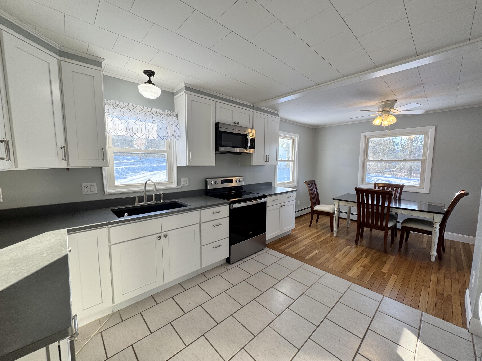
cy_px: 180
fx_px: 195
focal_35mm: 14
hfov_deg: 102.1
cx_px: 241
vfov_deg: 85.7
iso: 50
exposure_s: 1/120
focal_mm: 2.22
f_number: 2.2
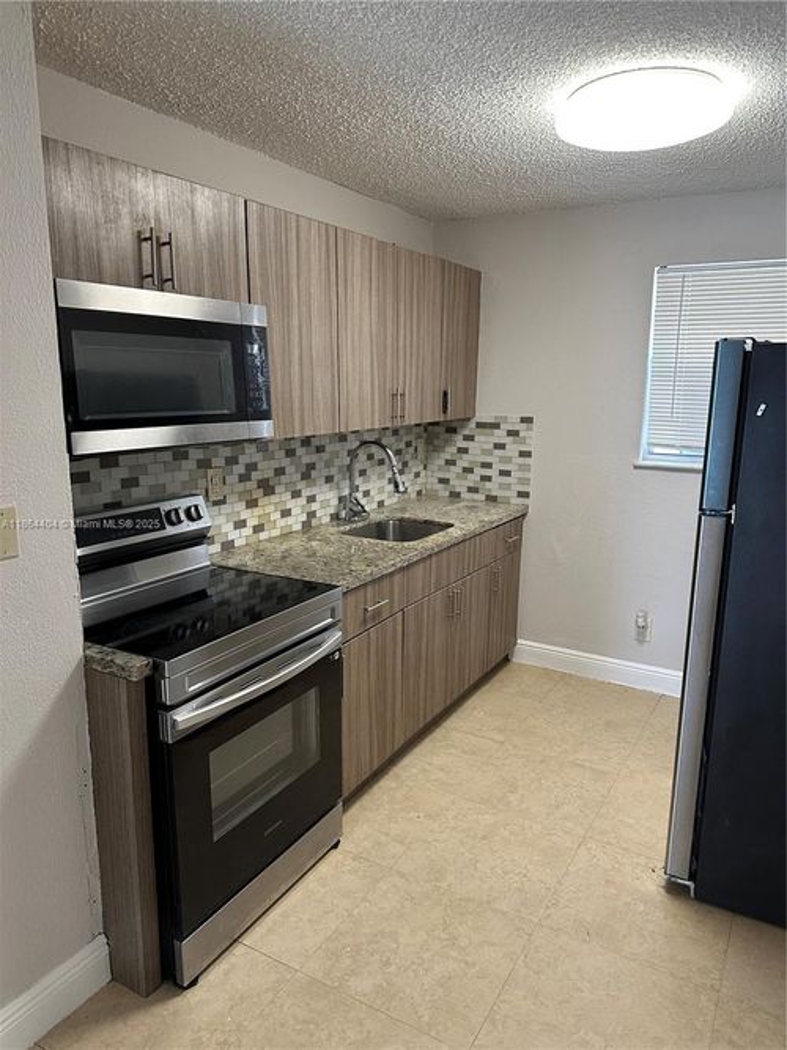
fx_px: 728
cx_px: 394
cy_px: 525
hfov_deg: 56.8
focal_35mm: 24
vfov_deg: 71.6
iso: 250
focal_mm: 6.86
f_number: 1.78
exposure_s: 1/60
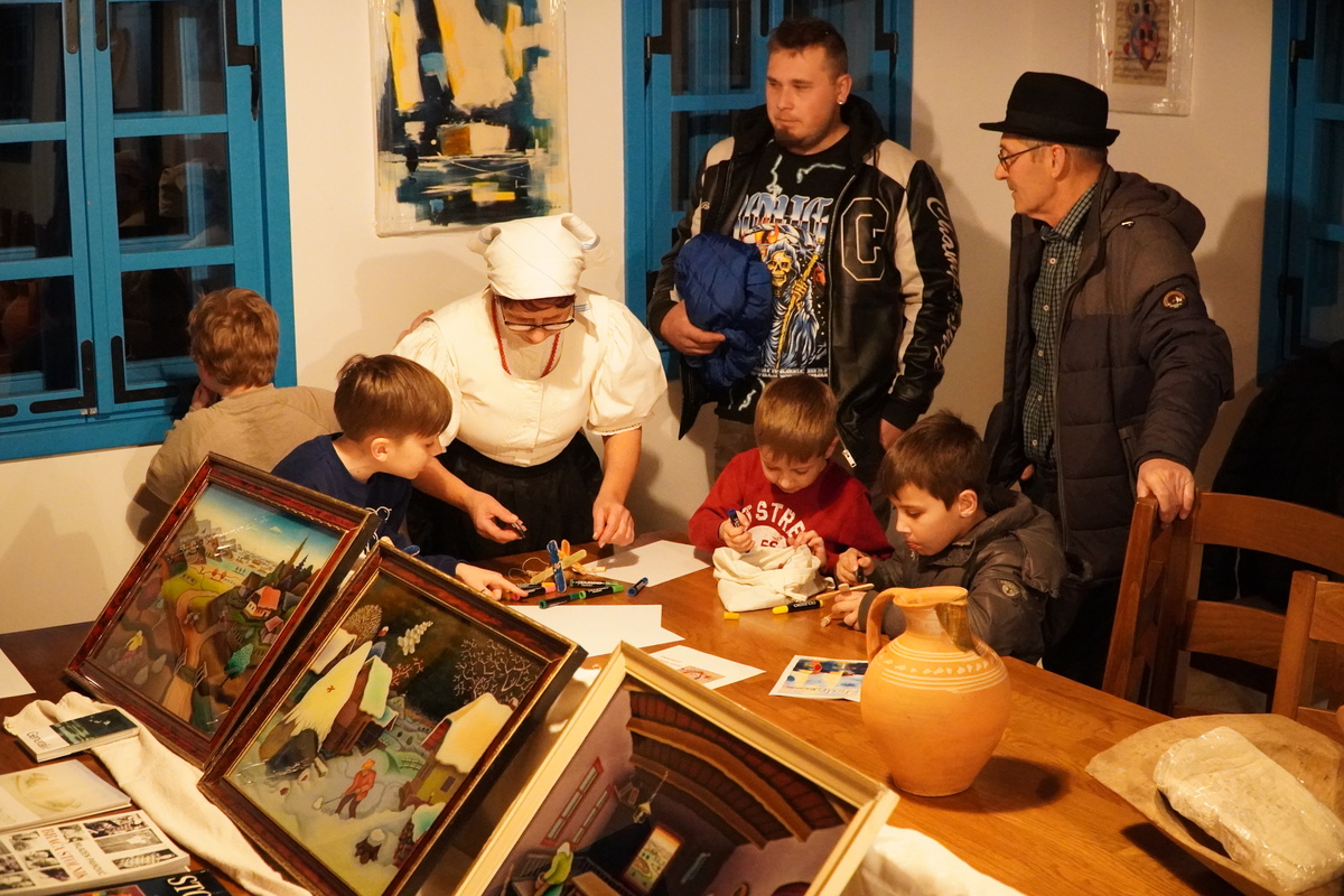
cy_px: 448
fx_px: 1736
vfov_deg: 28.9
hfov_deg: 42.3
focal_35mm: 46
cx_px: 672
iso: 8000
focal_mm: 31
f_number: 4
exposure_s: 1/100
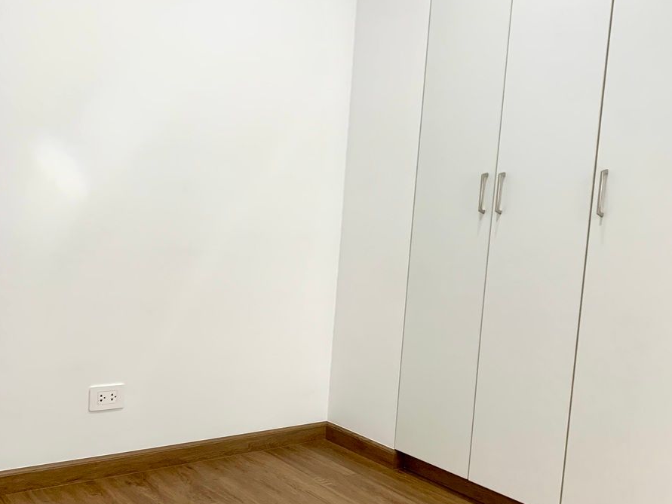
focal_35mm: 35
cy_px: 310
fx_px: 680
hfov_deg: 52.6
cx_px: 334
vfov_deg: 40.5
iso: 80
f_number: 1.8
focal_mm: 4.25
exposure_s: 1/121
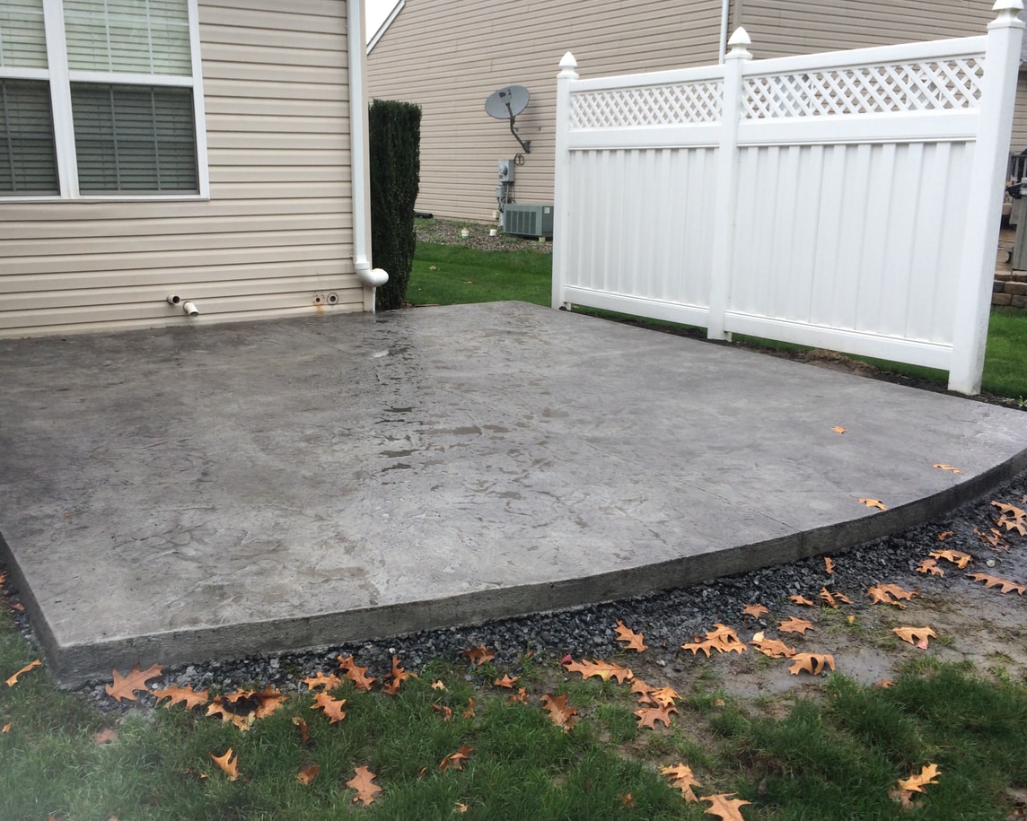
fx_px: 1003
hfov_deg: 54.1
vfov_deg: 44.5
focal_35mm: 33
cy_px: 397
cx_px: 454
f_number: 2.2
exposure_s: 1/223
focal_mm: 4.15
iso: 32
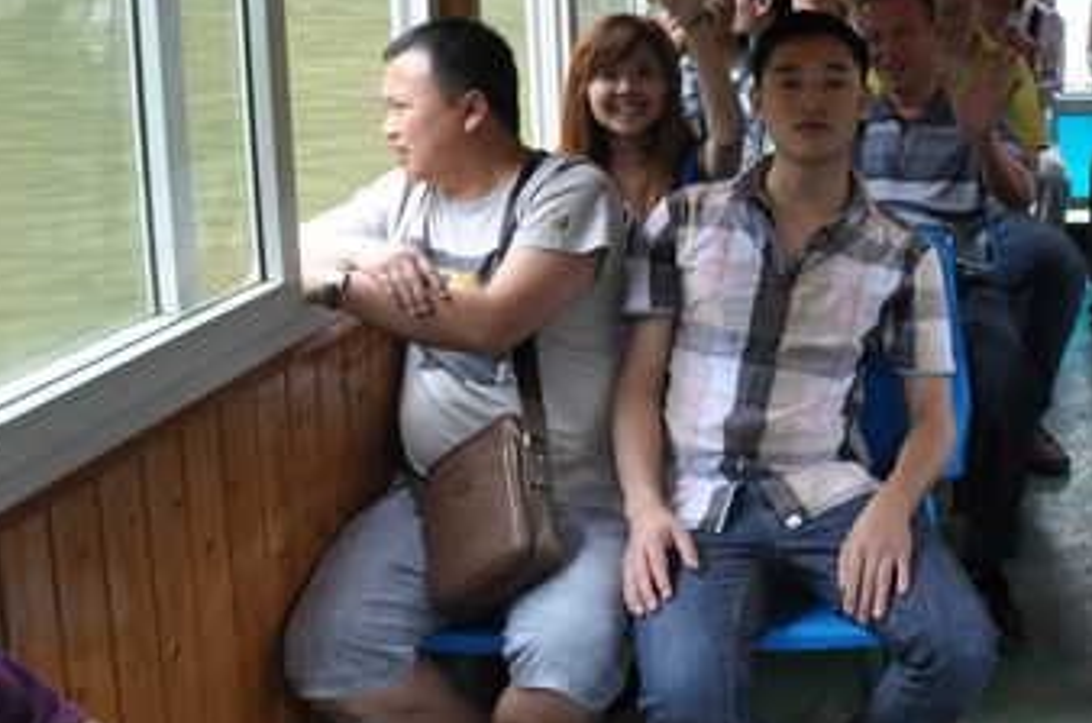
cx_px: 1053
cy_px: 94
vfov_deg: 23.5
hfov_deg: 33.2
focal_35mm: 56
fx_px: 1695
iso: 1000
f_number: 5
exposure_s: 1/400
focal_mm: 18
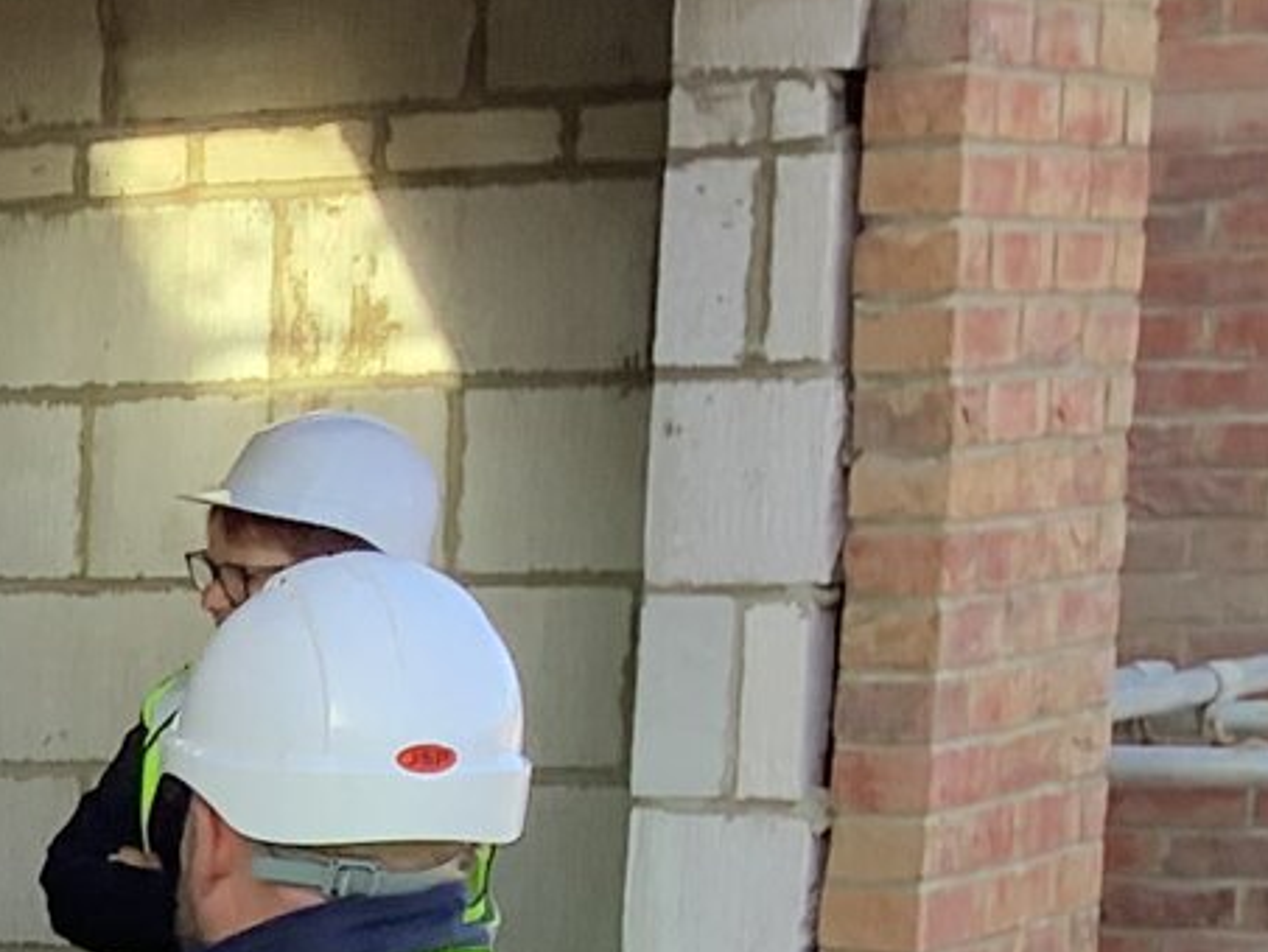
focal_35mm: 140
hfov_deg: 12.2
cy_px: 1588
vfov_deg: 10.1
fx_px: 5130
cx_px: -1405
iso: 25
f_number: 2.4
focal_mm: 3.3
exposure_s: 1/101
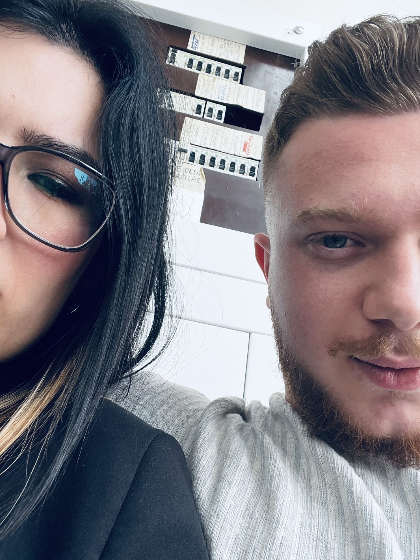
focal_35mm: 31
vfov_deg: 58.4
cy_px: 283
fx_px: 502
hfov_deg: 45.4
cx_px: 208
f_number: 2.2
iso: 80
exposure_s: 1/121
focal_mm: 2.71
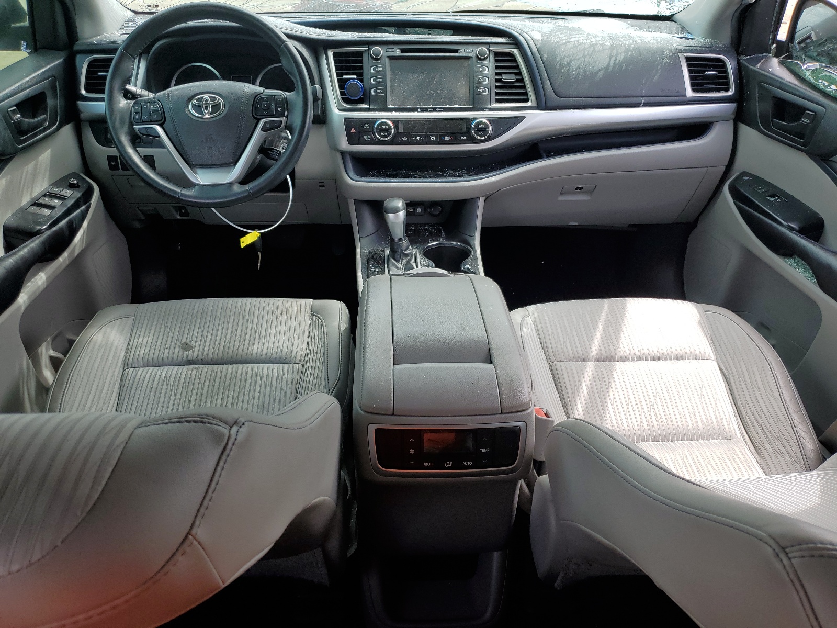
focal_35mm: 26
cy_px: 314
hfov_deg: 67.3
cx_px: 418
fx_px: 629
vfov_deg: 53.1
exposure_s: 1/667
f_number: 1.5
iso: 50
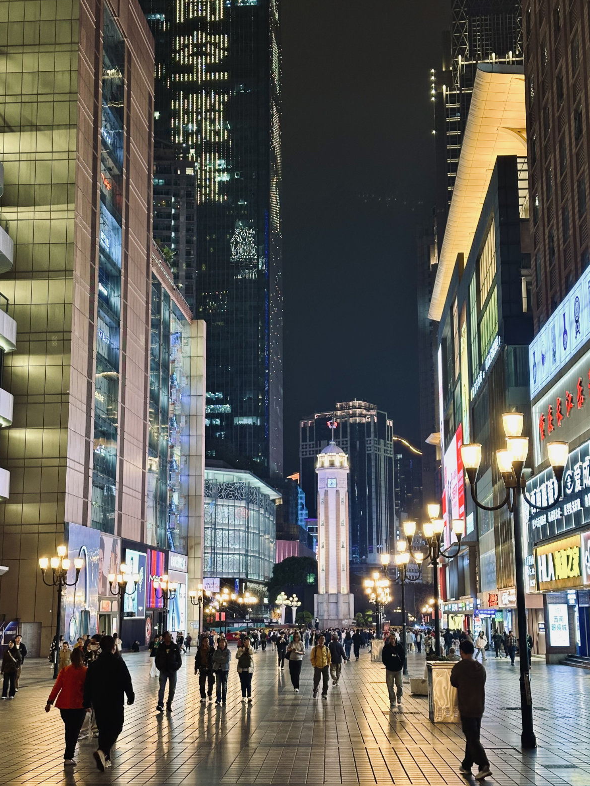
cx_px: 298
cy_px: 388
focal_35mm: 49
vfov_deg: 38.9
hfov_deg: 29.7
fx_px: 1113
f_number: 1.8
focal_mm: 6.9
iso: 200
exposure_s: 1/60
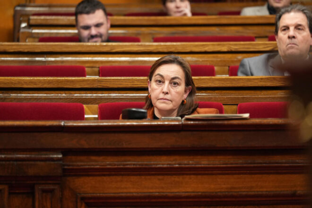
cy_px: 104
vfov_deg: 6.9
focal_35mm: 200
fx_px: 1733
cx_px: 156
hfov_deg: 10.3
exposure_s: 1/160
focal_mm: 200
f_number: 4
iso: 4000
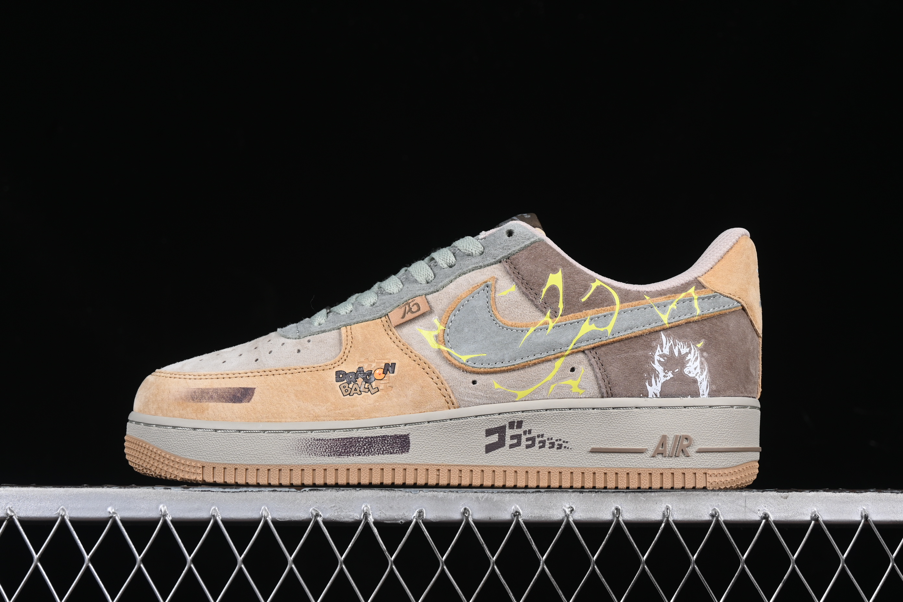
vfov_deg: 18.2
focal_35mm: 75
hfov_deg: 27.0
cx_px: 452
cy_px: 301
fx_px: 1881
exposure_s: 1/80
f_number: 8
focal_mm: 50
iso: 160
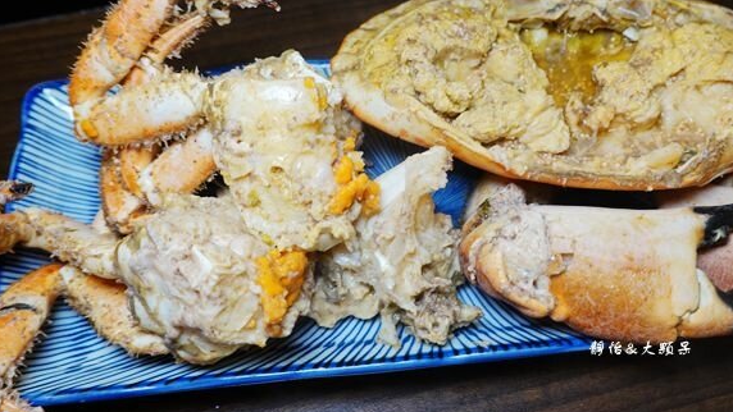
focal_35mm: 44
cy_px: 153
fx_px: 855
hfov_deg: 46.3
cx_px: 411
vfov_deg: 27.0
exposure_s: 1/40
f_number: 3.5
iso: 200
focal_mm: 13.56
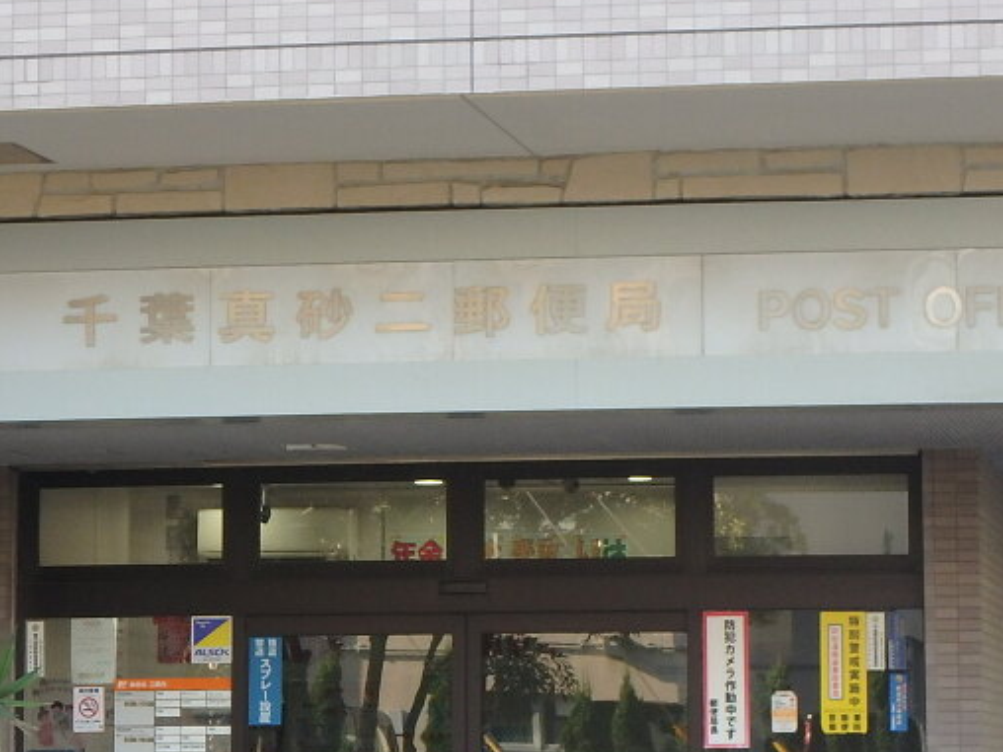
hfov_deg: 14.8
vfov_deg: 11.1
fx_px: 3854
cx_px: 588
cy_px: 517
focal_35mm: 133
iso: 250
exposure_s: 1/80
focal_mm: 12.6
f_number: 5.1
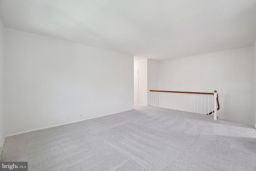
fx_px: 107
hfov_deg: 100.4
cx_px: 128
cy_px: 86
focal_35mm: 15
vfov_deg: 77.3
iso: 100
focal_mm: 10
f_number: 7.1
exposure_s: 1/2
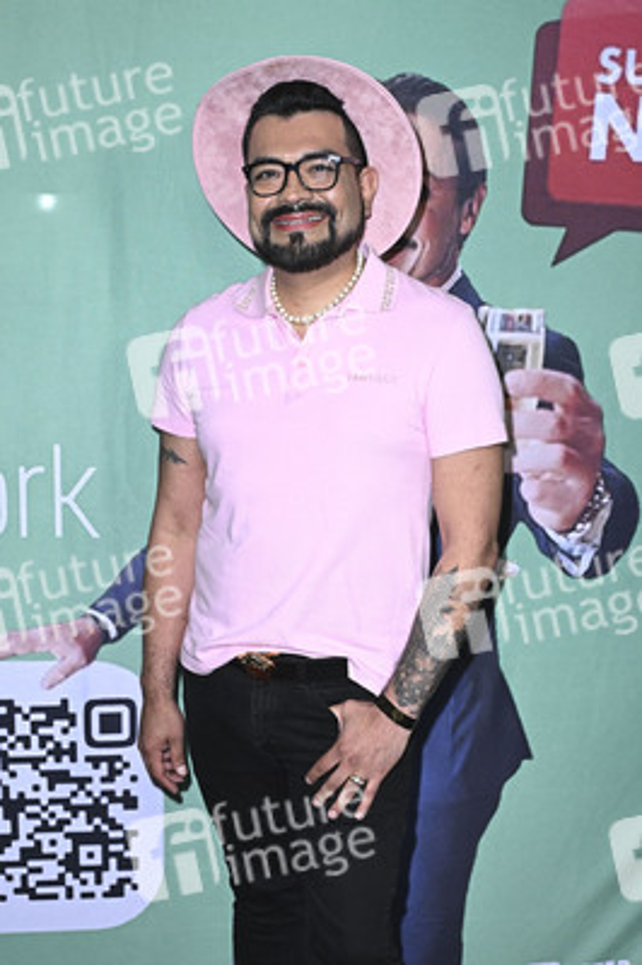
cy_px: 482
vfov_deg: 57.3
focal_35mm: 33
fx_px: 884
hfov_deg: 39.9
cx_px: 321
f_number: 5.6
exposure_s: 1/200
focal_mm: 33
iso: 1600
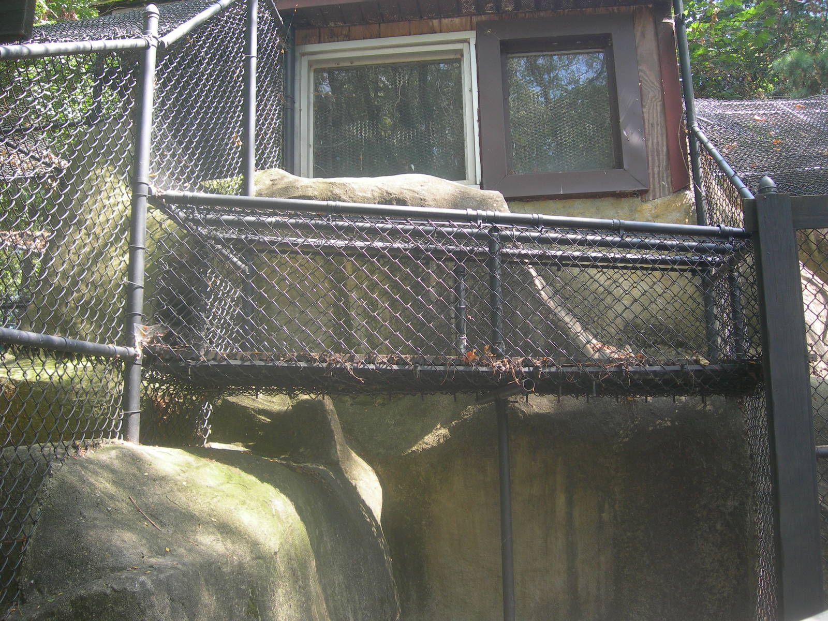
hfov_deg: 49.0
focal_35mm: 38
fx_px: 909
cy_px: 310
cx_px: 414
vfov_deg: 37.7
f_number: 2.8
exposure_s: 1/86
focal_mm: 7.8
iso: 50
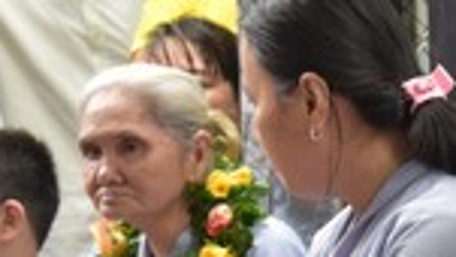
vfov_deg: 7.6
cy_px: 366
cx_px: 728
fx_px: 1911
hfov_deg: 12.8
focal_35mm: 158
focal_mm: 35
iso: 400
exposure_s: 1/80
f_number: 4.5
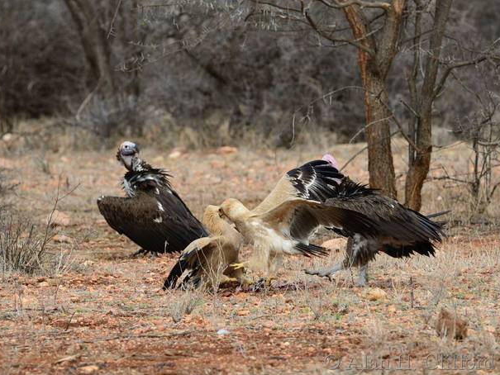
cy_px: 190
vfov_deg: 4.1
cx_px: 228
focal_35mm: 366
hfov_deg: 5.4
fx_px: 5288
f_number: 5.3
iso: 280
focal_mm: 220
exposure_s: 1/640
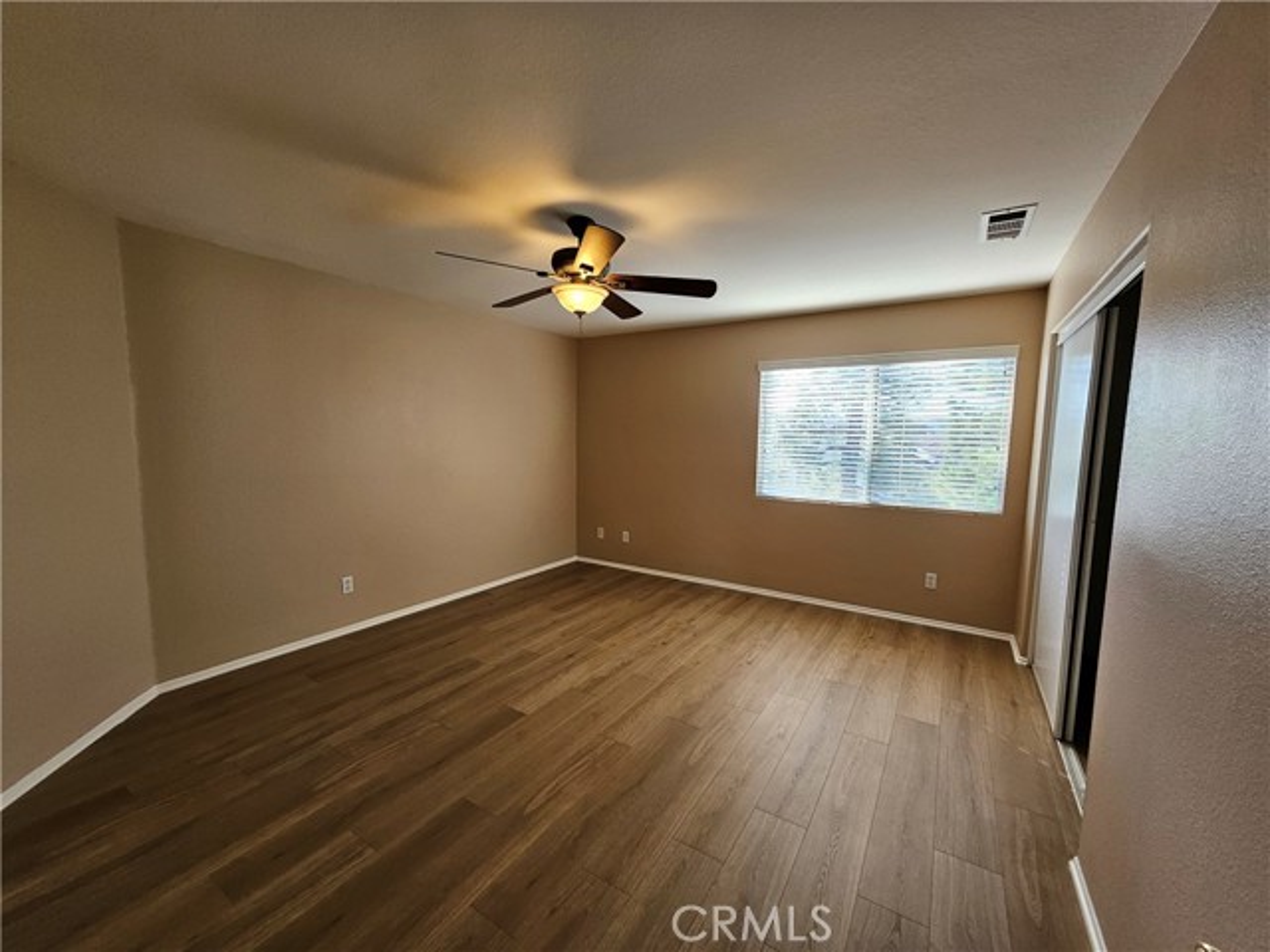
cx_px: 635
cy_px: 476
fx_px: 477
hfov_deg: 106.2
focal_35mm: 13
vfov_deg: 89.9
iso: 64
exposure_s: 1/60
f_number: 2.2
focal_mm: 1.74
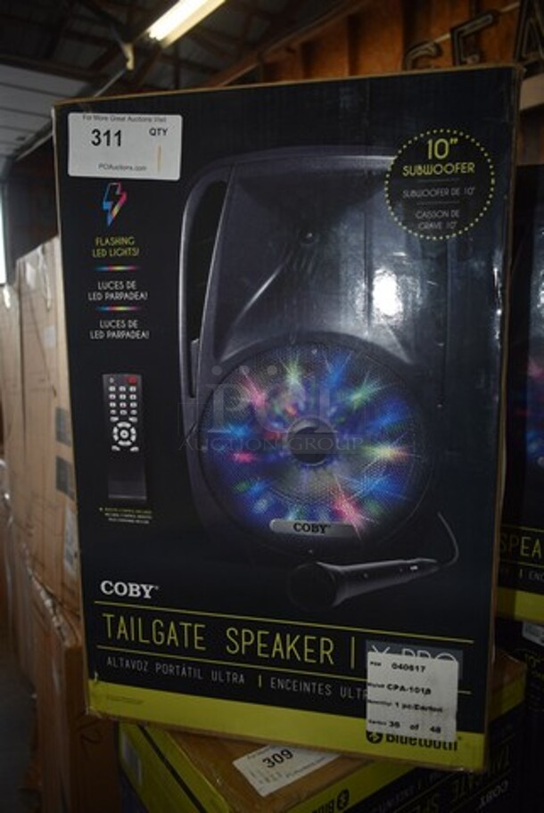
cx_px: 272
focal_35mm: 27
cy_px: 406
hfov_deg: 48.0
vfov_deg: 67.3
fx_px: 611
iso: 250
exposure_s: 1/125
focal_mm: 18
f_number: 3.5
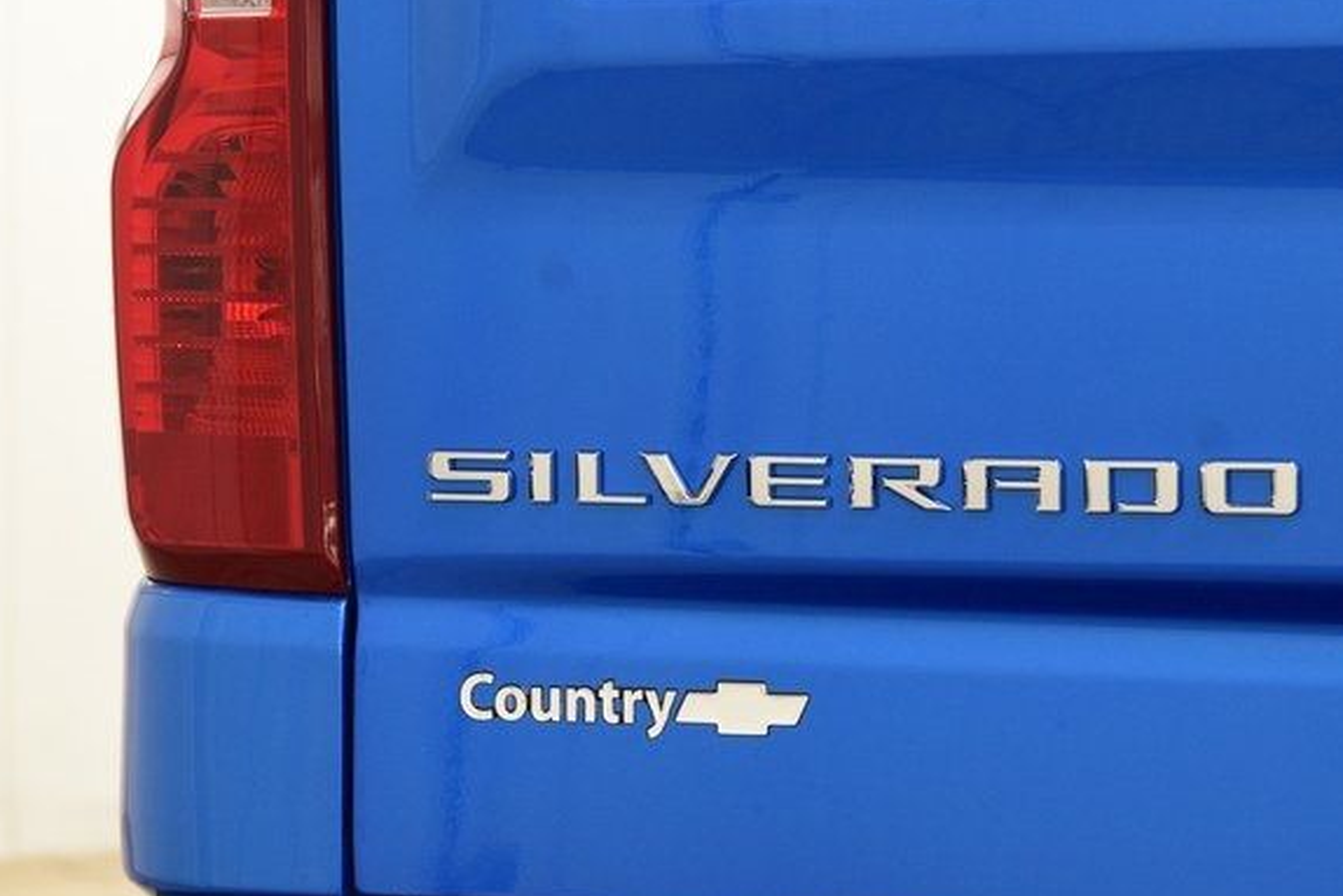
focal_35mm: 117
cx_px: 739
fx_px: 4366
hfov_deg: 17.5
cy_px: 485
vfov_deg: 11.7
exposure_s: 1/30
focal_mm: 70
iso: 1600
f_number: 6.3
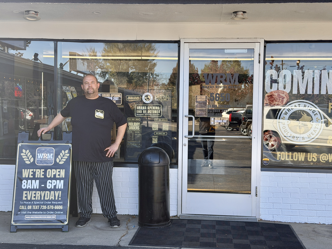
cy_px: 124
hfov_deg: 39.7
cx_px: 166
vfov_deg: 30.3
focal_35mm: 48
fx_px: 460
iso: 64
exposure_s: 1/620
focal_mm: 6.76
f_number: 1.78
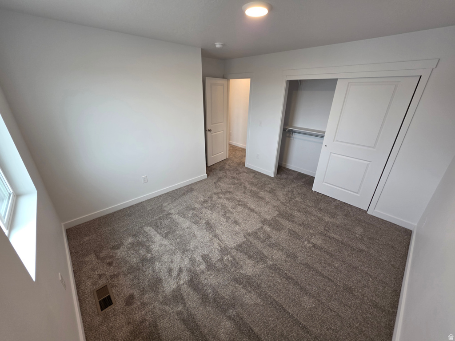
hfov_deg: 106.2
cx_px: 228
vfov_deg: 89.9
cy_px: 170
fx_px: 171
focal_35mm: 13
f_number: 1.9
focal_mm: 2.2
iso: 160
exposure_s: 1/120
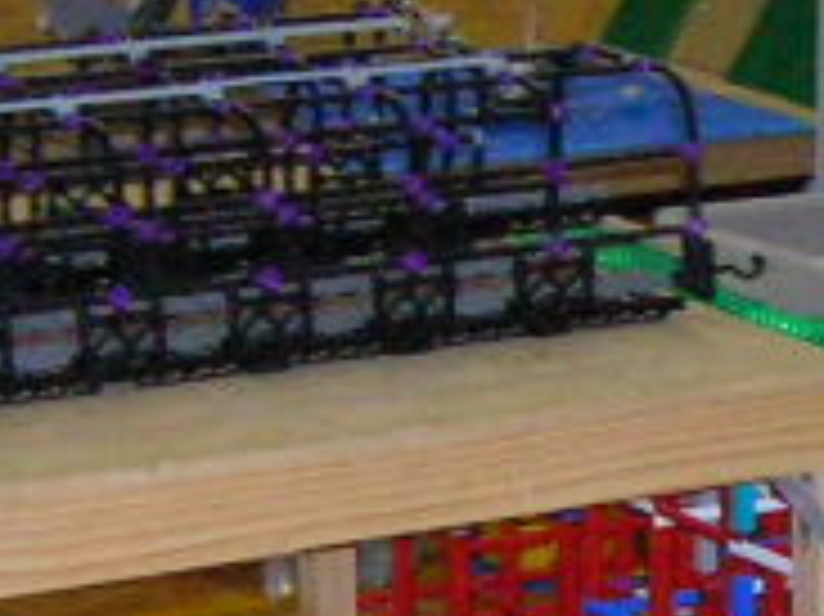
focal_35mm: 190
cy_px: 360
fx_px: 4520
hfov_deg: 10.3
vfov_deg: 7.8
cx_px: 932
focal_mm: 5.7
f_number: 2.9
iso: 200
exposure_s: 1/60.1
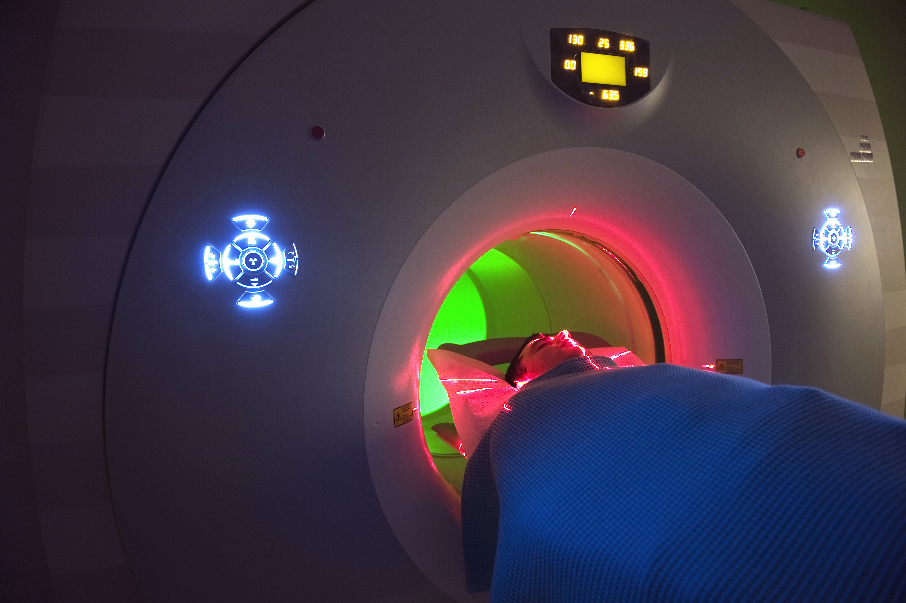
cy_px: 302
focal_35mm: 24
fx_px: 604
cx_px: 453
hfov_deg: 73.8
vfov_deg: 53.1
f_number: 2.8
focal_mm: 24
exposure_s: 4
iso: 160
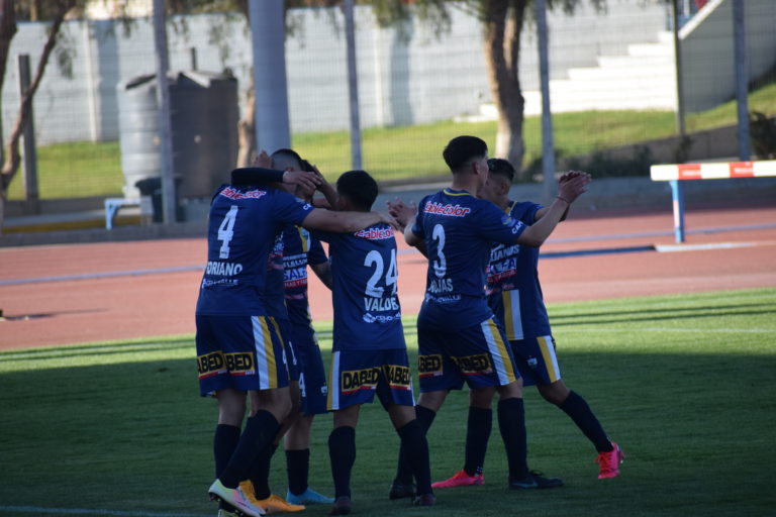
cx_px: 388
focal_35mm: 450
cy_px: 258
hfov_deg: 4.6
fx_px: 9699
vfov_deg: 3.1
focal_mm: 300
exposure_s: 1/1000
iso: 720
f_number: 6.3
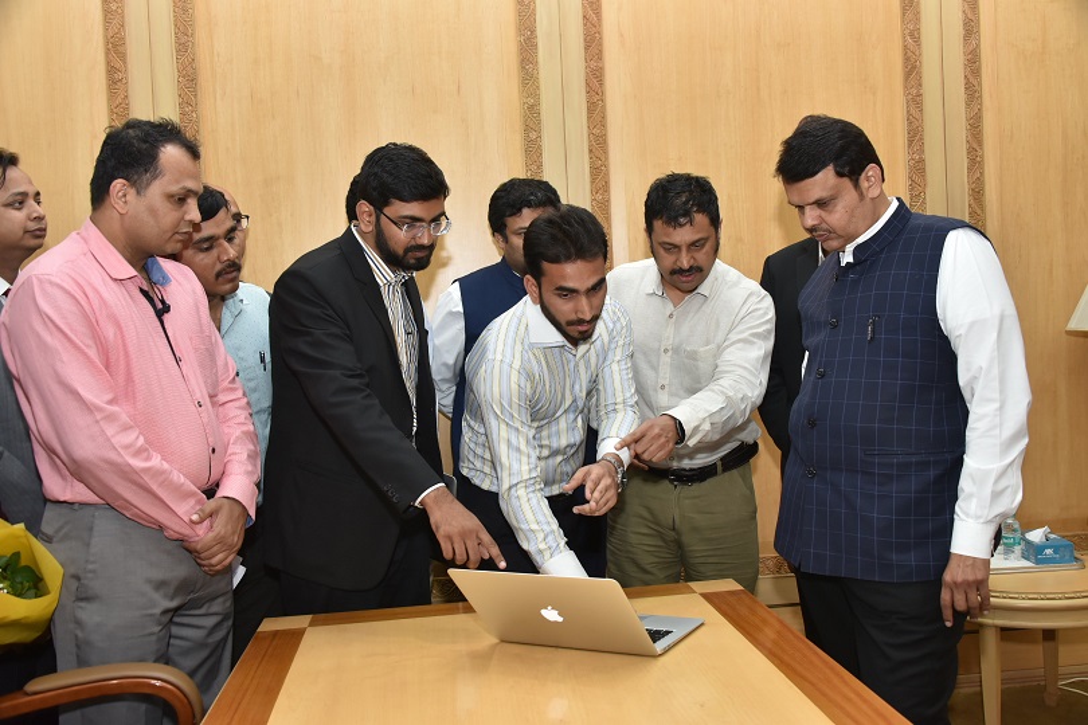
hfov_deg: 54.4
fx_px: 1058
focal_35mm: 35
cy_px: 362
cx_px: 544
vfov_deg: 37.9
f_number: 7.1
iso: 1000
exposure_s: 1/60
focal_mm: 35
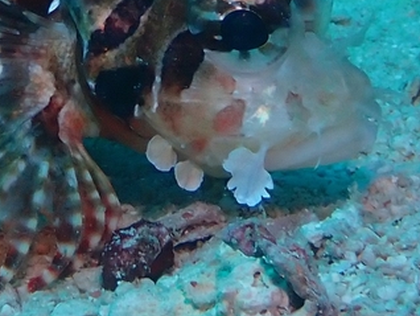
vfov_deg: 6.2
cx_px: -15
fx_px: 2914
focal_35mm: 240
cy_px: -97
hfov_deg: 8.2
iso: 200
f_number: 5
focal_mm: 11.88
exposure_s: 1/125
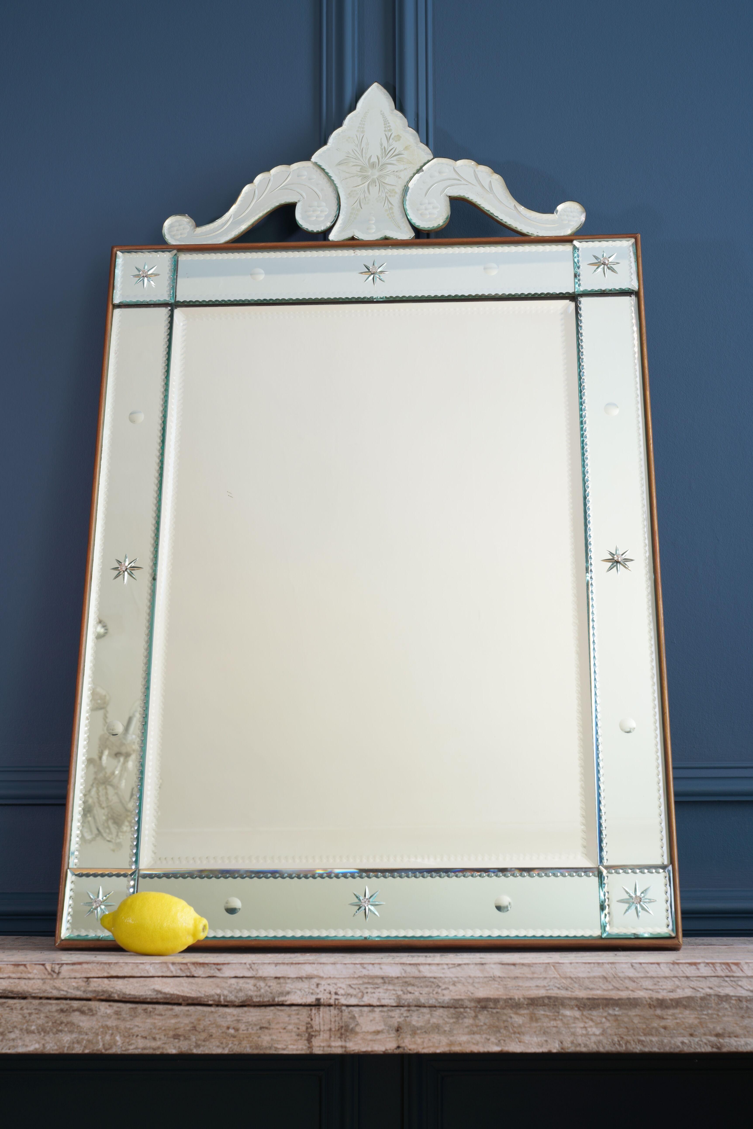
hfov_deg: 25.1
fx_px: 1693
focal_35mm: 54
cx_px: 376
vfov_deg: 36.9
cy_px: 564
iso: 100
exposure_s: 1.3
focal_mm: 54
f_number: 9
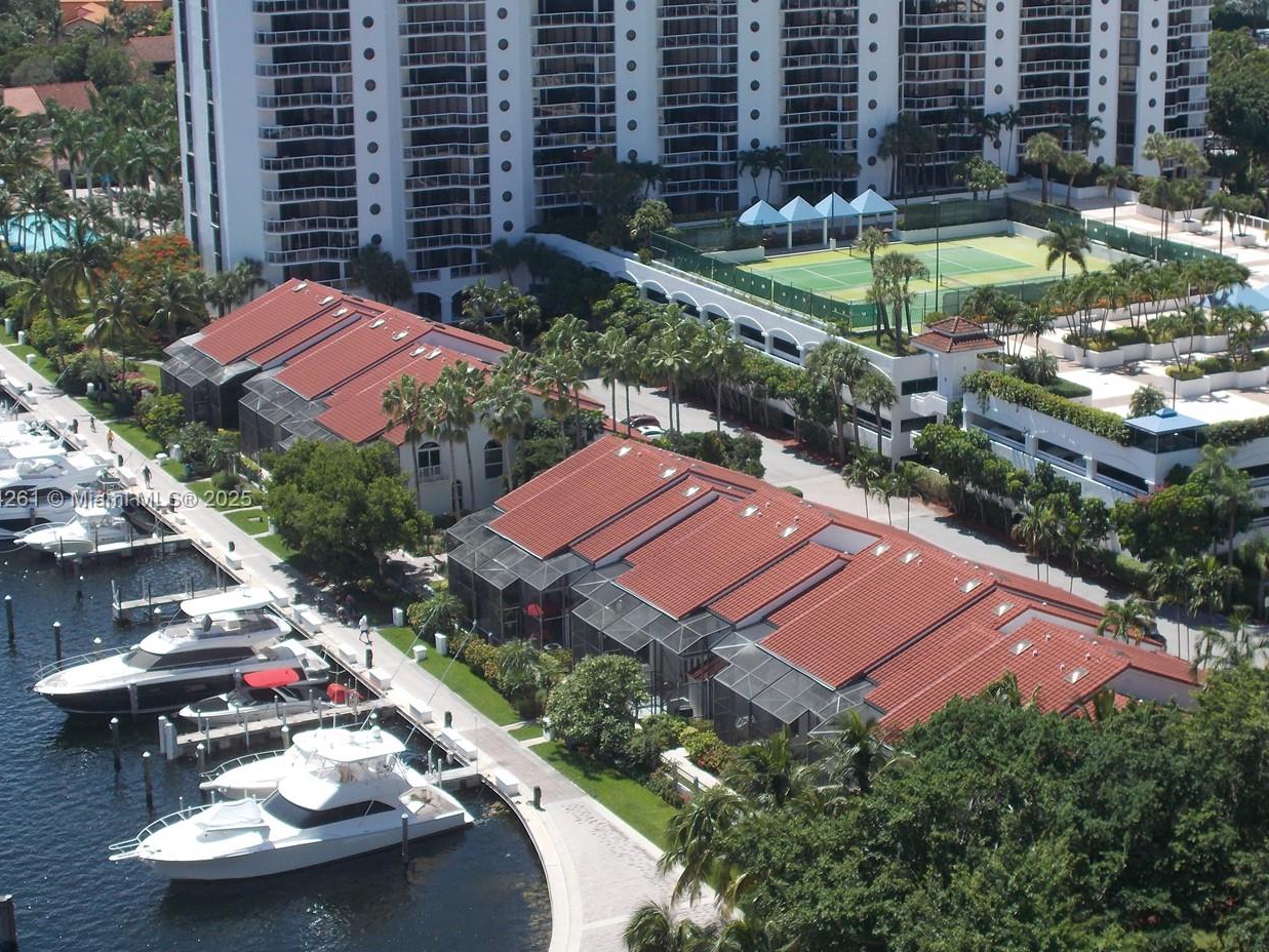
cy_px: 501
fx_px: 2750
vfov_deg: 19.6
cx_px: 745
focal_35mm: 75
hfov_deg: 25.9
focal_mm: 10.3
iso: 80
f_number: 4.9
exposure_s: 1/320
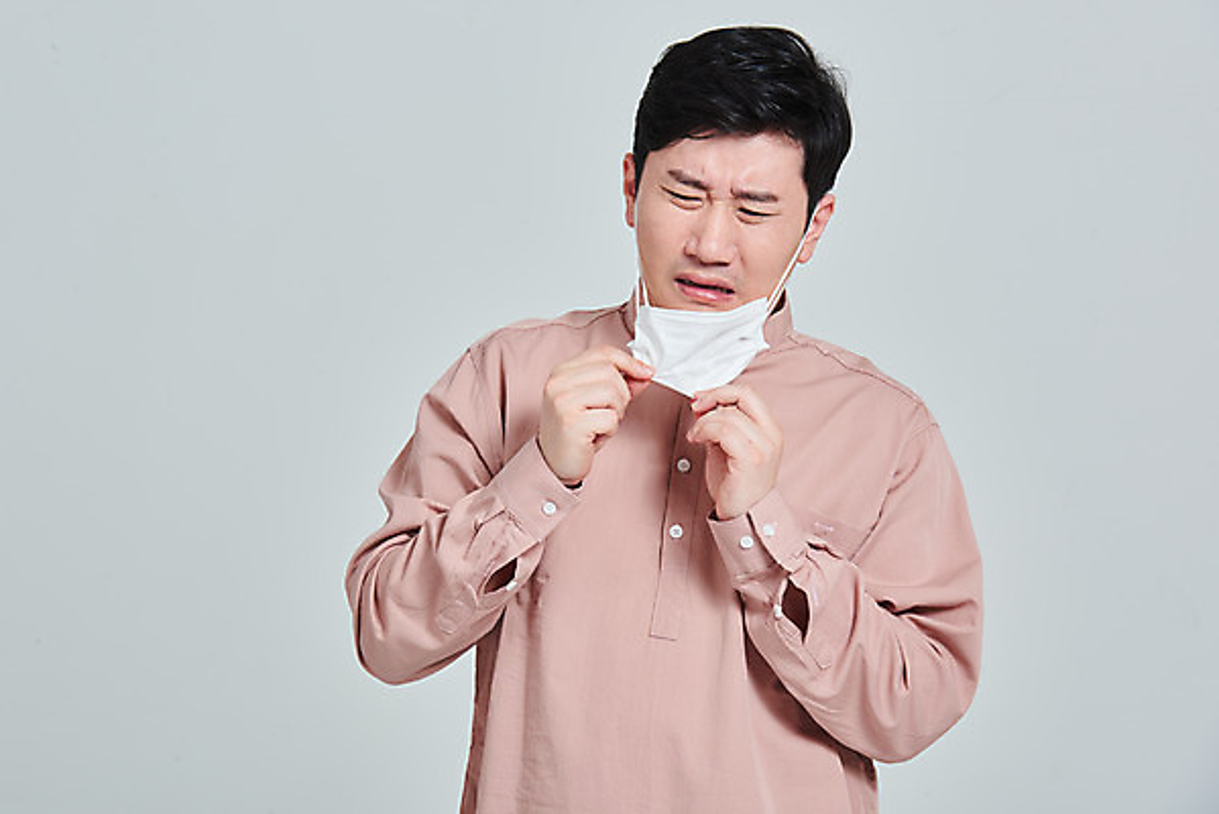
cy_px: 407
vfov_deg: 9.5
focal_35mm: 145
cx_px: 610
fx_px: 4912
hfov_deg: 14.1
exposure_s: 1/125
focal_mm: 145
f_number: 14
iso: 100
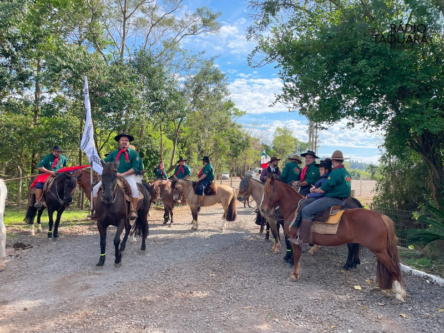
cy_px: 166
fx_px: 333
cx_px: 222
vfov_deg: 53.1
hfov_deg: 67.3
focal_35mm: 26
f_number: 1.6
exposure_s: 1/1335
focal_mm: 4.2
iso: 32
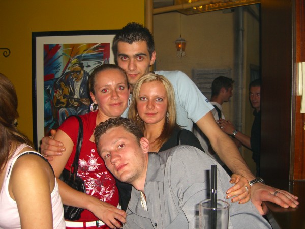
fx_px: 335
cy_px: 114
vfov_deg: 37.7
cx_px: 152
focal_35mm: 38
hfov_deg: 49.0
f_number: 2.8
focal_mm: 7.9
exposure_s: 1/60
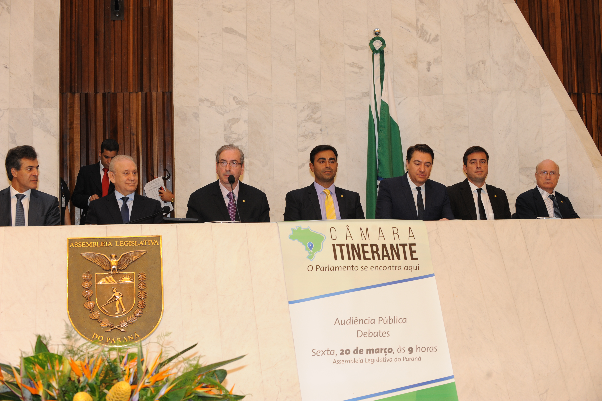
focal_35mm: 70
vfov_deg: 19.4
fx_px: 1170
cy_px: 200
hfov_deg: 28.9
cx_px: 301
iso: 1000
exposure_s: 1/80
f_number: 5.6
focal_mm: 70
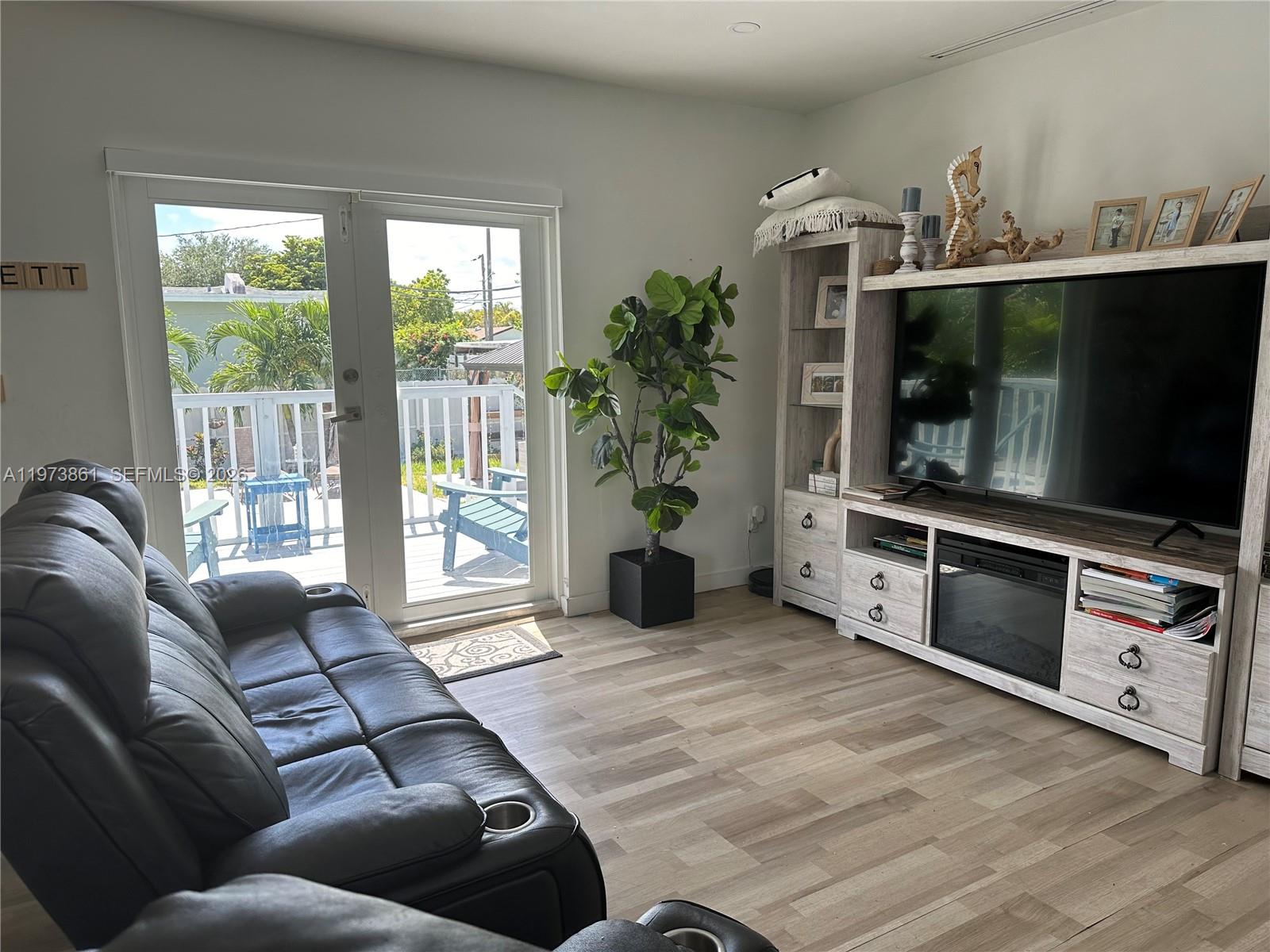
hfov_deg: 71.6
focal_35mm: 24
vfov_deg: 56.8
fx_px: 881
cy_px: 476
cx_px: 635
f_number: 1.78
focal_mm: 6.86
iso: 80
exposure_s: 1/594
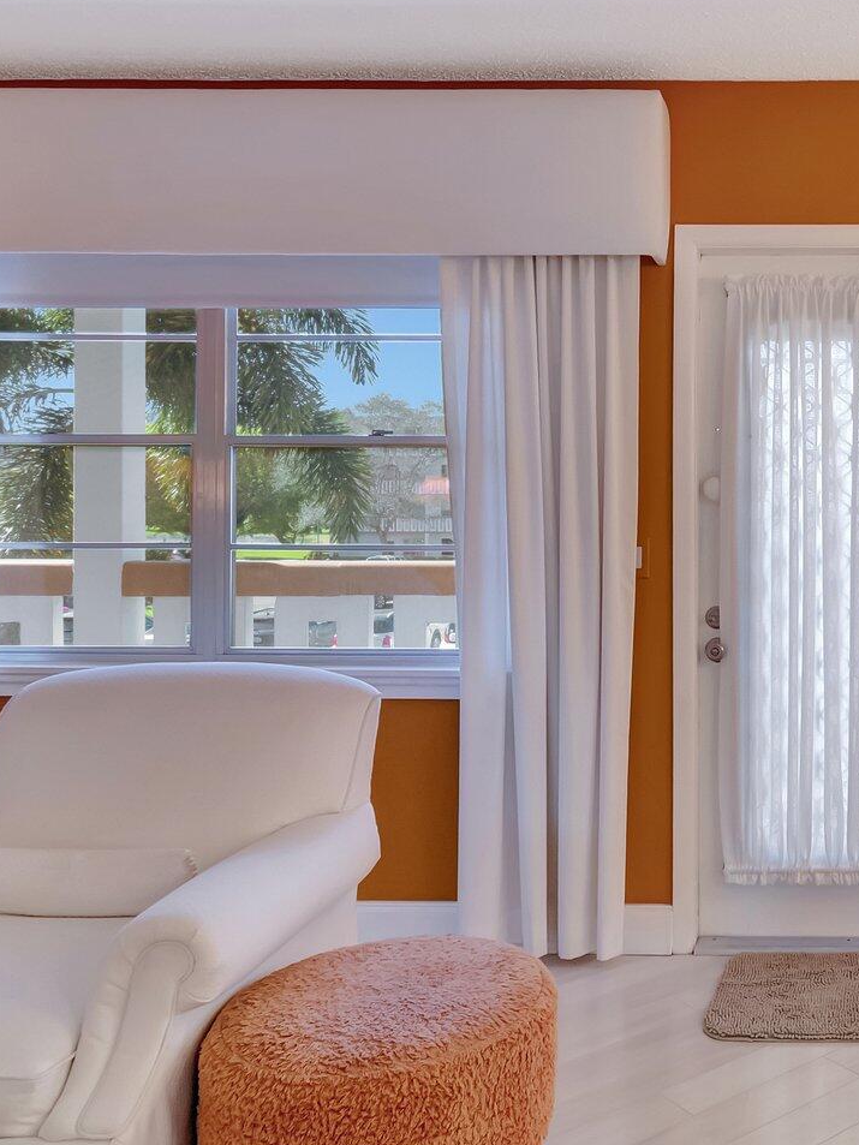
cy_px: 533
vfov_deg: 58.3
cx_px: 857
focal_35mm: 31
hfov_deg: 40.0
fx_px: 1025
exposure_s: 1/15
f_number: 8
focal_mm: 10
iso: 1600
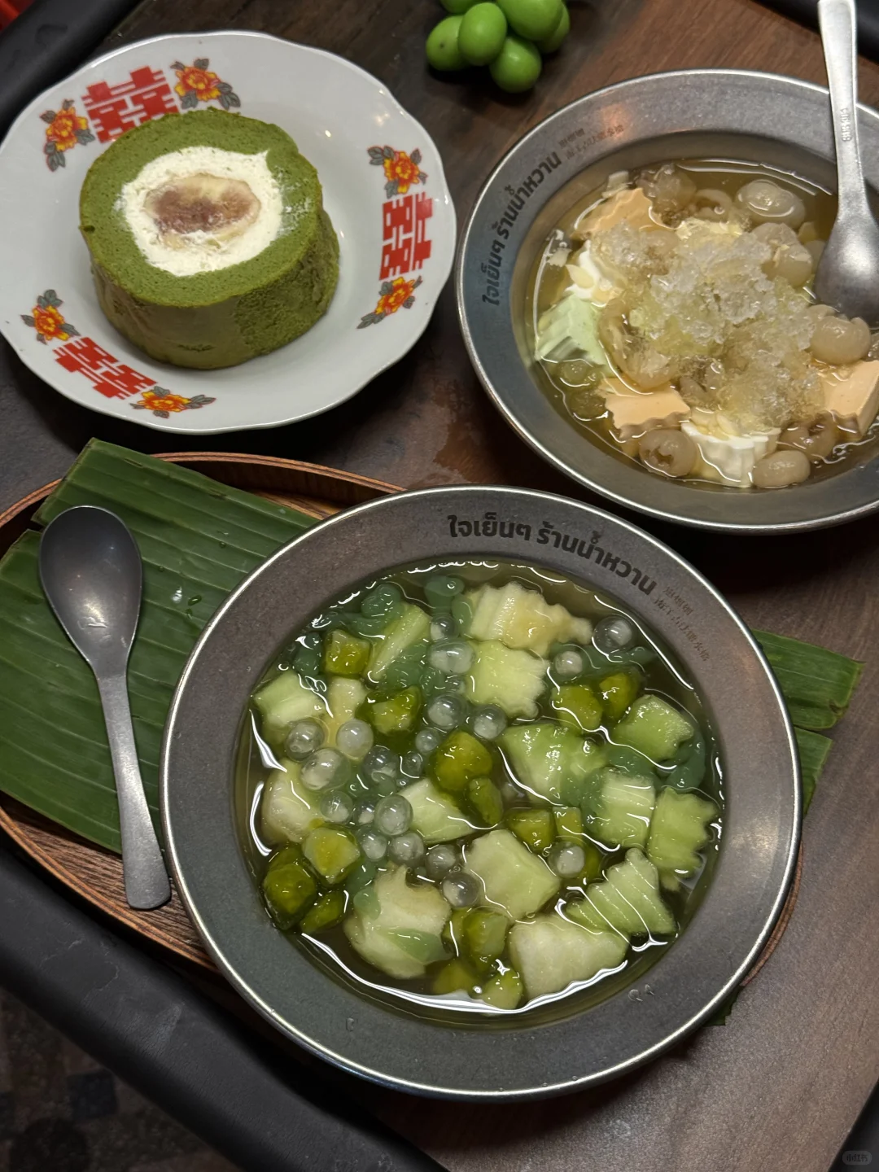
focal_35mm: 48
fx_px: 1625
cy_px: 586
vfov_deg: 39.7
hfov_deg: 30.3
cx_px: 440
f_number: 1.78
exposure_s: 1/50
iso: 125
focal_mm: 6.76
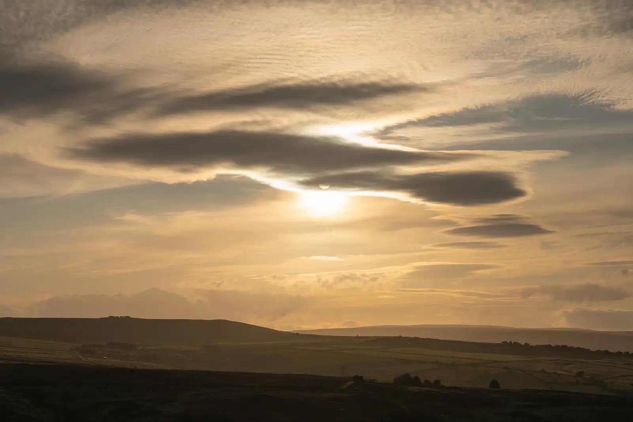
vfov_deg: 19.5
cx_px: 316
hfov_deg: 28.8
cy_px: 211
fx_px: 1231
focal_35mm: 70
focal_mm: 70
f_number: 13
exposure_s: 1/640
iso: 100
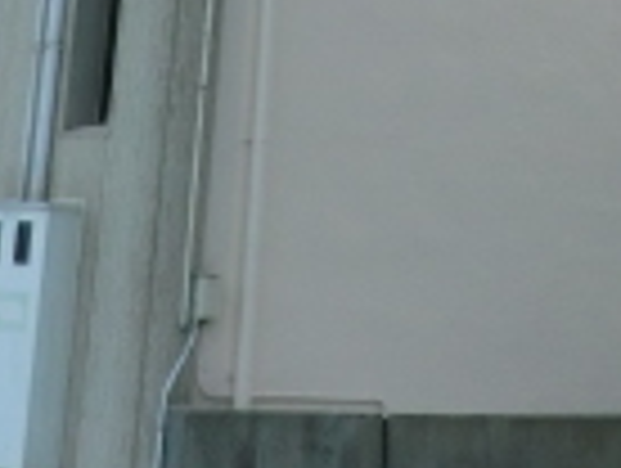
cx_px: 580
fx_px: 1995
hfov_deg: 17.4
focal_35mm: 111
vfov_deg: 12.7
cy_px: -220
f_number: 3.2
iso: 80
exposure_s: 1/80
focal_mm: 4.3
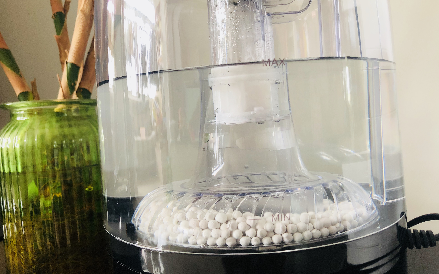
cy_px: 140
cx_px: 226
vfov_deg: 40.6
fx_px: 371
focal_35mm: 31
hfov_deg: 61.2
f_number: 1.8
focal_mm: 3.99
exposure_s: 1/17
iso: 40
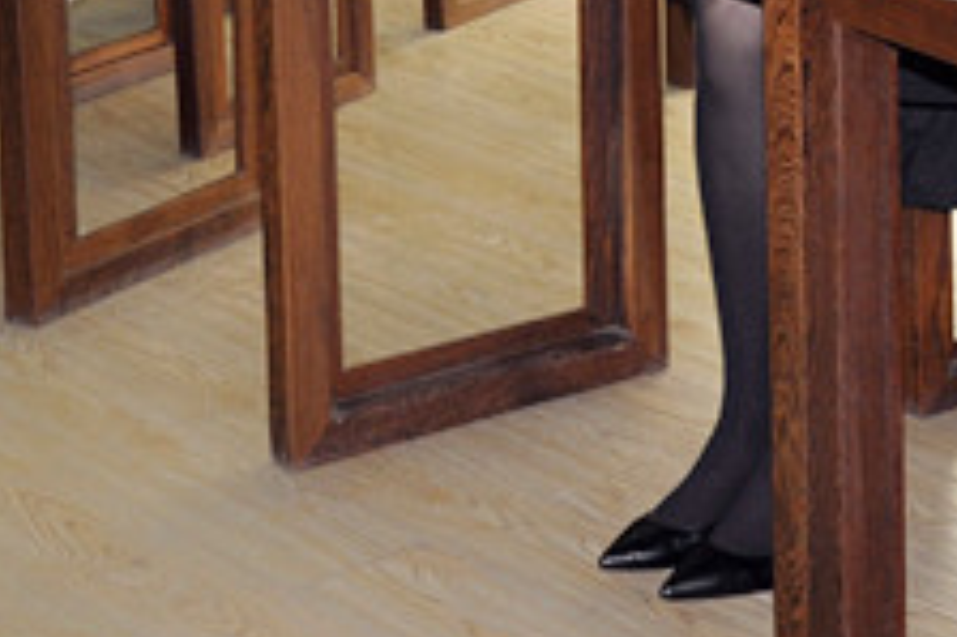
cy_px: -430
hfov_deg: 17.2
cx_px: 748
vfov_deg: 11.0
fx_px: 3134
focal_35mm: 118
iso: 320
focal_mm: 22
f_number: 3.8
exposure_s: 1/60
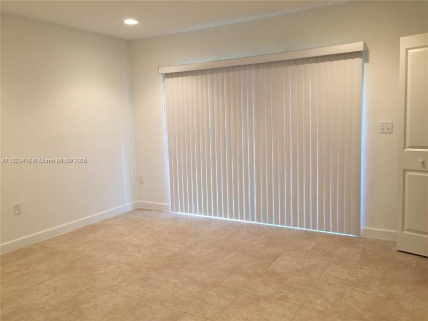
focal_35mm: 29
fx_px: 359
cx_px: 214
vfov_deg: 48.2
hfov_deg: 61.7
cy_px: 160
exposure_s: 1/15
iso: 40
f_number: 2.2
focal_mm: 4.15
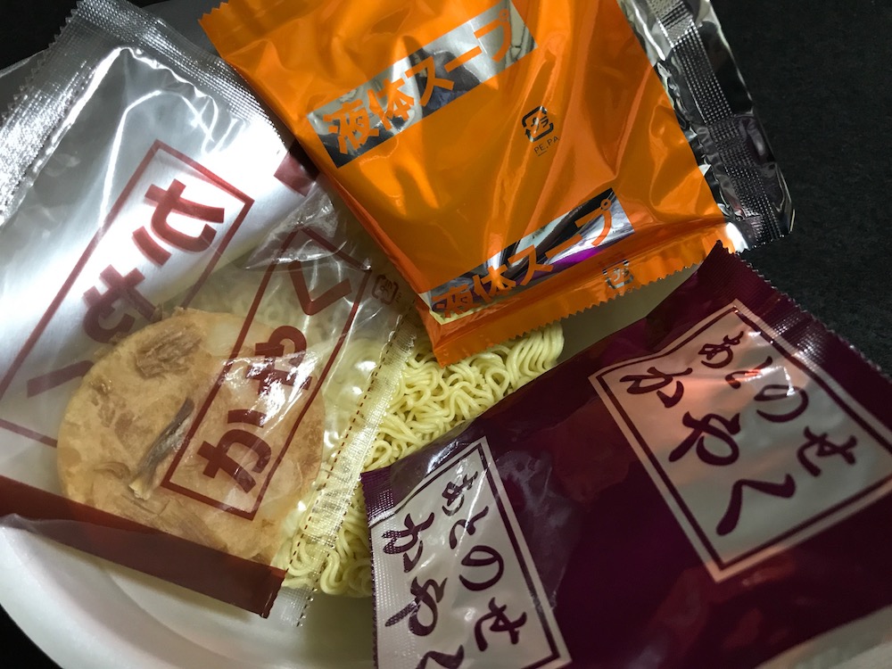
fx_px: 722
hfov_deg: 63.4
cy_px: 334
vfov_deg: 49.7
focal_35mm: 28
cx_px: 446
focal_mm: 3.99
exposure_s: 1/15
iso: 80
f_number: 1.8
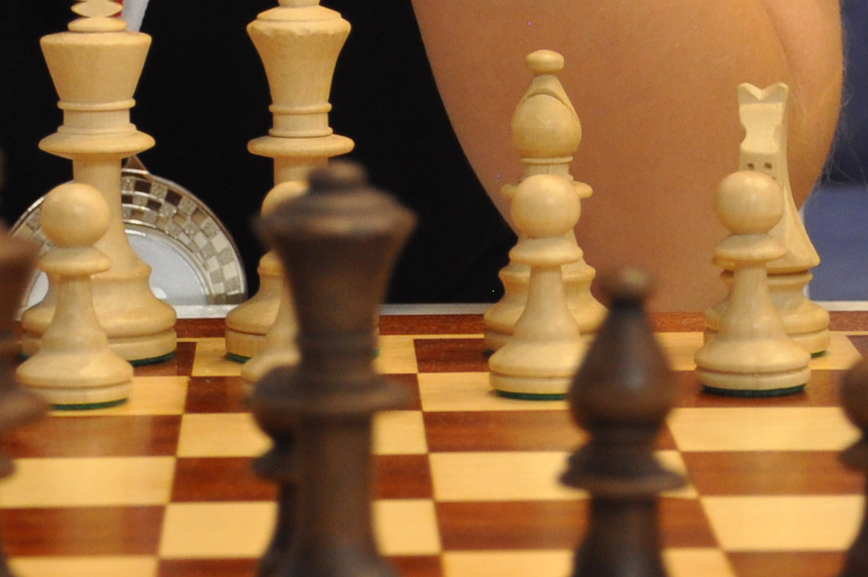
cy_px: -499
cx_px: 458
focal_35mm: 205
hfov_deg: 10.0
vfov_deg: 6.5
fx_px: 4937
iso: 450
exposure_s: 1/15
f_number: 4.2
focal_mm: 32
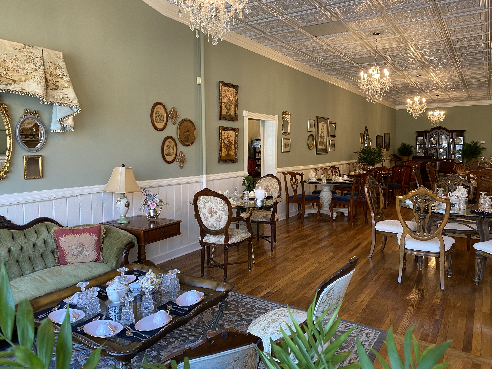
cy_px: 184
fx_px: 370
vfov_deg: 53.1
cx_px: 246
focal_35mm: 26
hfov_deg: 67.3
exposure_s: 1/60
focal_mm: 4.25
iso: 100
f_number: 1.8
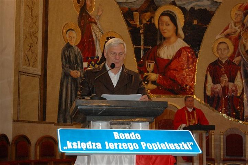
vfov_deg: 16.5
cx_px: 124
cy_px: 82
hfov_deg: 24.6
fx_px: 568
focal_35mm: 82
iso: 1600
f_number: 5.6
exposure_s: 1/30
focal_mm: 55
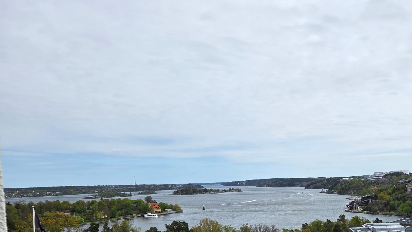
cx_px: 334
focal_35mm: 41
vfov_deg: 27.9
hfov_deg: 46.6
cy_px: 209
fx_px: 448
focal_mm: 5.4
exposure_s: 1/6034
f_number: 1.8
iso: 80
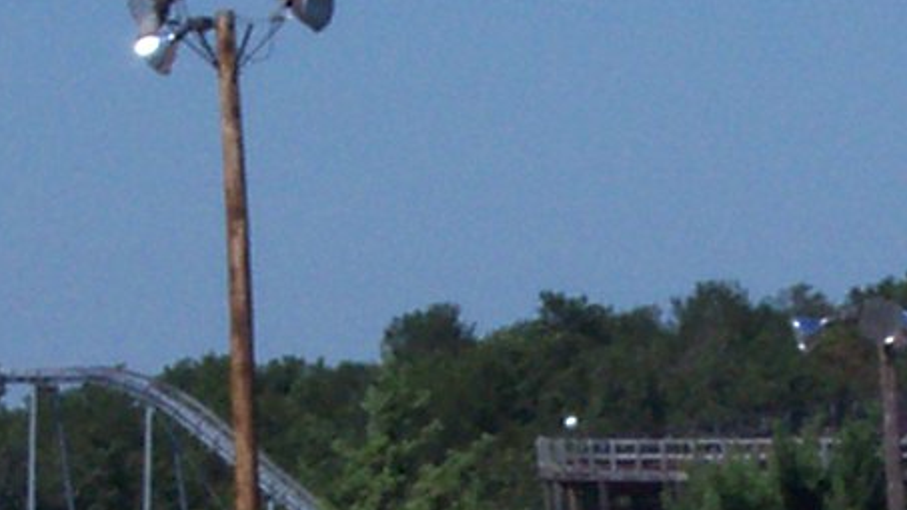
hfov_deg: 3.8
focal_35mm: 565
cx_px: 909
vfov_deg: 2.1
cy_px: 784
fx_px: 13591
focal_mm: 16.8
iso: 80
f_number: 8.7
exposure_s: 1/308
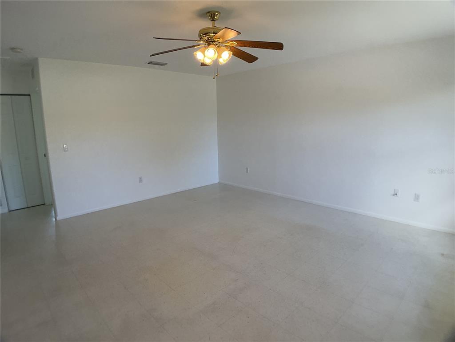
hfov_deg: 61.7
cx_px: 228
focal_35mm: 29
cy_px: 171
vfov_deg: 48.2
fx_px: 381
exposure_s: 1/120
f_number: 1.8
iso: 25
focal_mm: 3
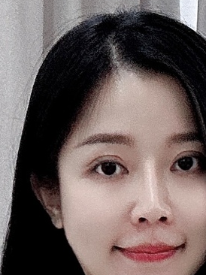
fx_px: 1200
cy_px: 686
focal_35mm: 151
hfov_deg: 9.8
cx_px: 126
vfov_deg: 10.9
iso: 100
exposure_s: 1/50
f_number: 1.9
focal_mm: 2.69
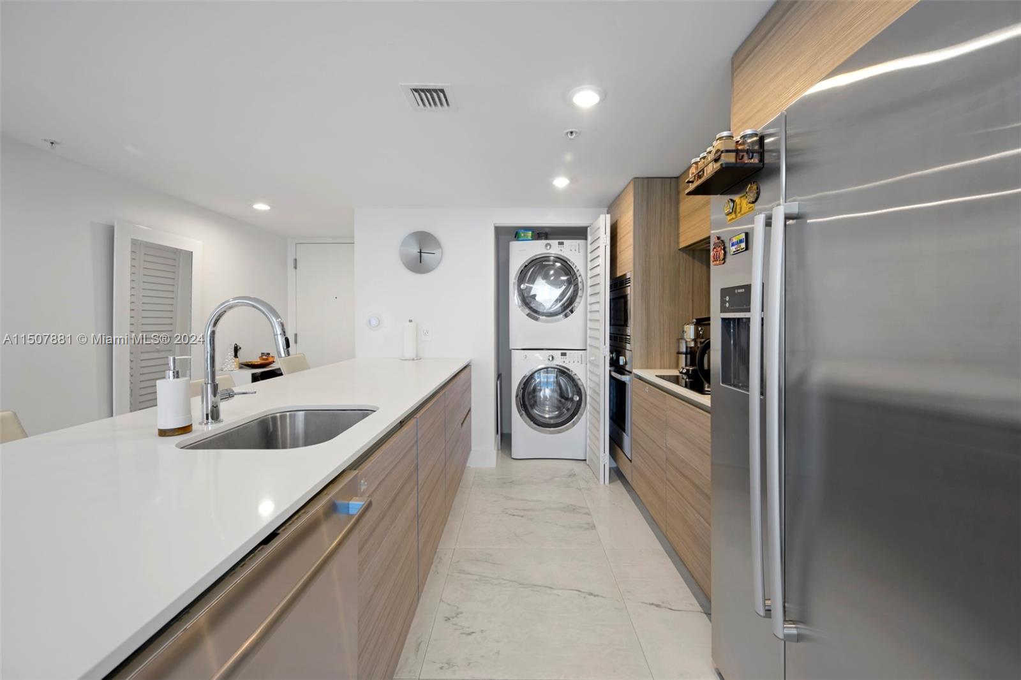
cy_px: 340
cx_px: 510
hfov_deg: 104.3
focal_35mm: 14
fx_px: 397
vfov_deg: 81.2
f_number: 8
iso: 100
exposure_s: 1/1.67
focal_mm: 14
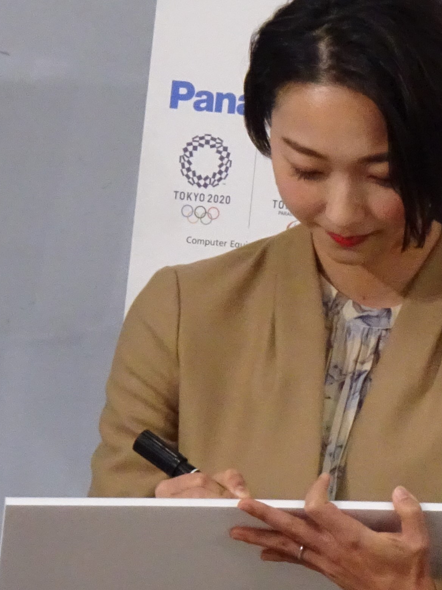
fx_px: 4156
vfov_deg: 8.1
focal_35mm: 244
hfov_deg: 6.1
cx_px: 327
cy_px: 261
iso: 800
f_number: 5.6
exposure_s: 1/125
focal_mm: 26.39
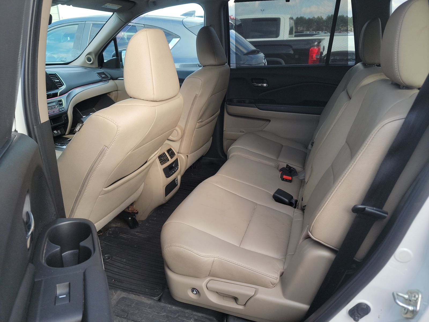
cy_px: 161
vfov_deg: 56.8
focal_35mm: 24
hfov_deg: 71.6
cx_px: 214
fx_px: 297
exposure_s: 1/59
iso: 52
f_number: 1.8
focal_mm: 6.7
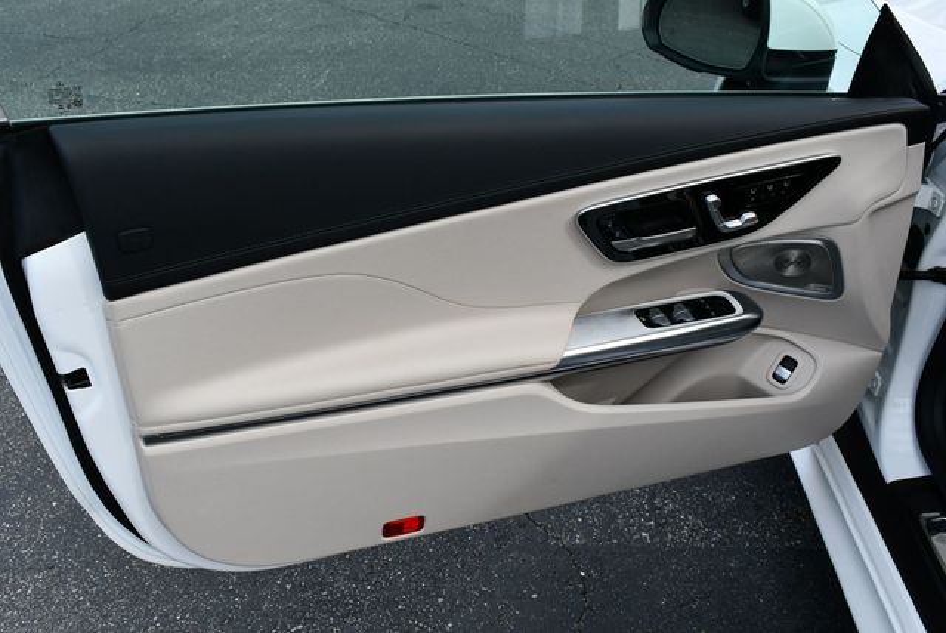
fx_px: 947
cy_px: 316
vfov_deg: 36.9
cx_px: 473
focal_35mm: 36
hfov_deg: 53.1
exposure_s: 1/250
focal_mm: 18
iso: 160
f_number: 8
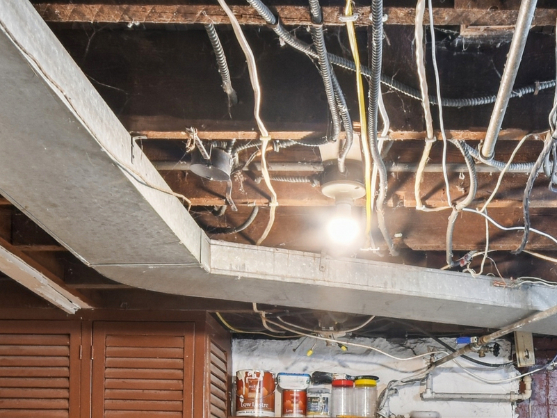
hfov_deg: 35.0
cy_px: 508
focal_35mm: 54
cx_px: 393
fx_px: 869
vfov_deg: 24.4
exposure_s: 1/4
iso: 640
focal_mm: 10
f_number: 8
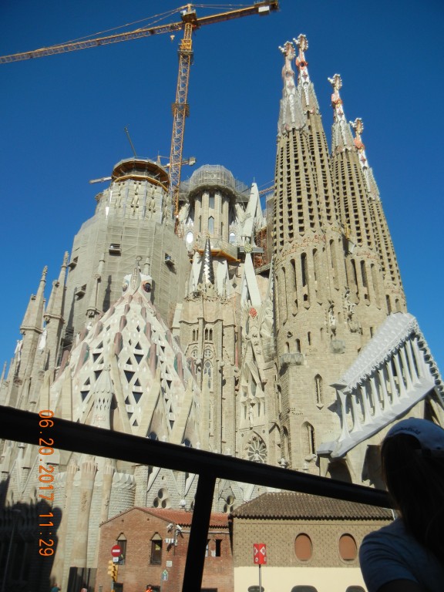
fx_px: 513
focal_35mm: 30
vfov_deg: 60.0
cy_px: 296
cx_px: 222
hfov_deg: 46.8
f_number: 7
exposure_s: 1/585
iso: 160
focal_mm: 5.4
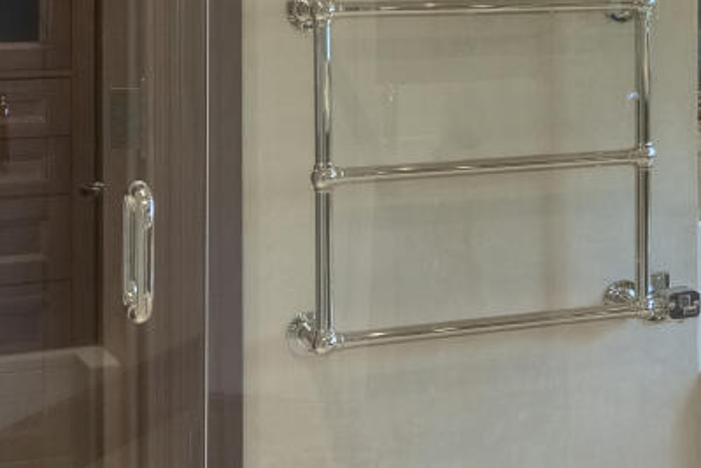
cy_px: -32
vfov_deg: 12.8
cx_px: 1213
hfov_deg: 16.6
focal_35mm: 105
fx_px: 2045
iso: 100
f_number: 10
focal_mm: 14
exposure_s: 1/25
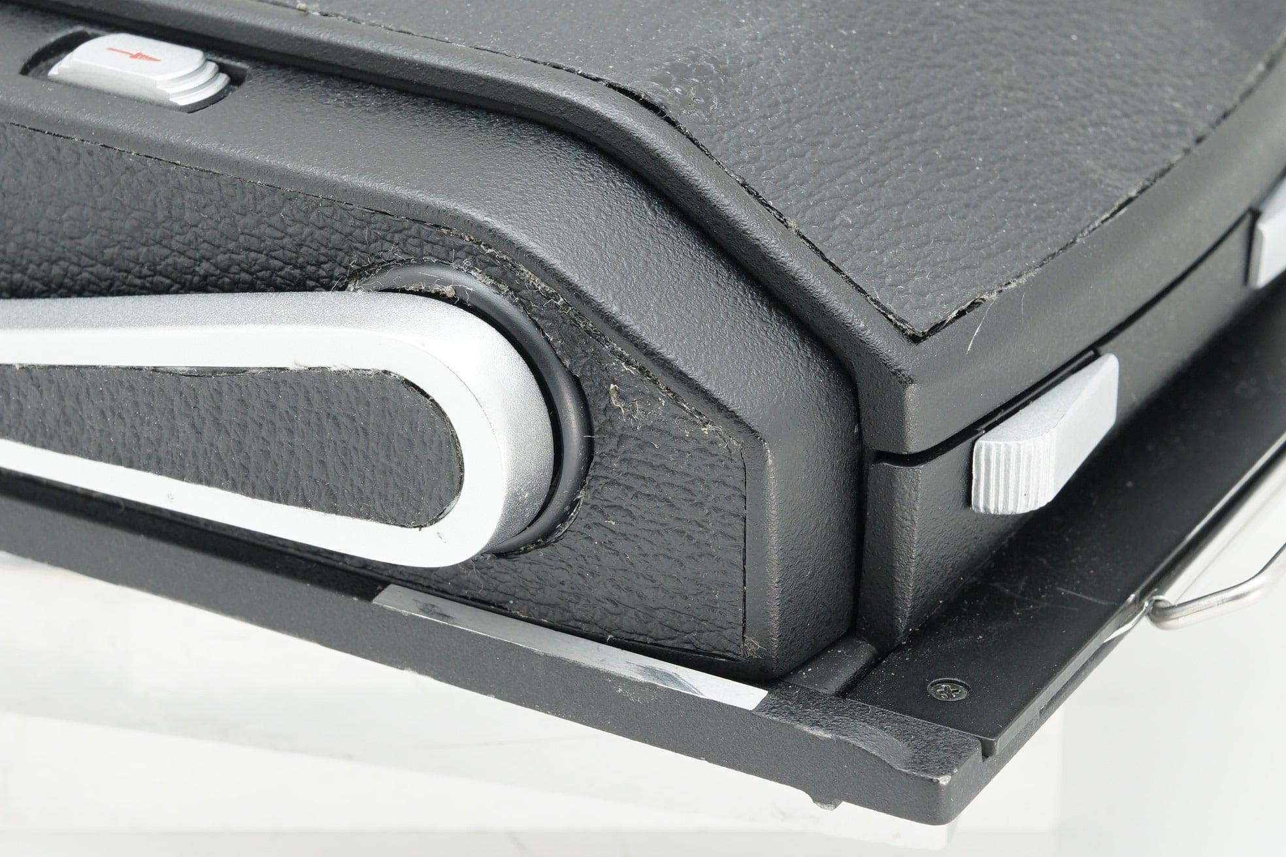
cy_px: 428
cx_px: 643
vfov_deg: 13.0
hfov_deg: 19.5
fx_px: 3751
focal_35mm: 105
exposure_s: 1/15
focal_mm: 70
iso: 800
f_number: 16
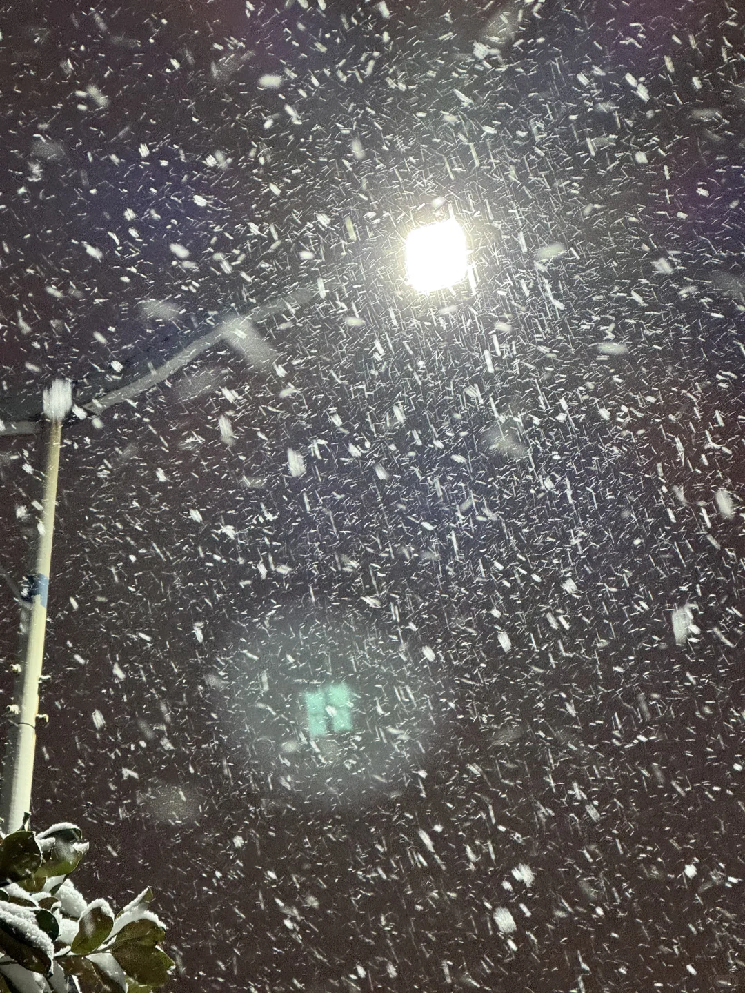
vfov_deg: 25.3
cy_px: 496
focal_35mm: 77
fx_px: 2210
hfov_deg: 19.1
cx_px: 372
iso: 400
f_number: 2.8
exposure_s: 1/50
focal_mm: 9
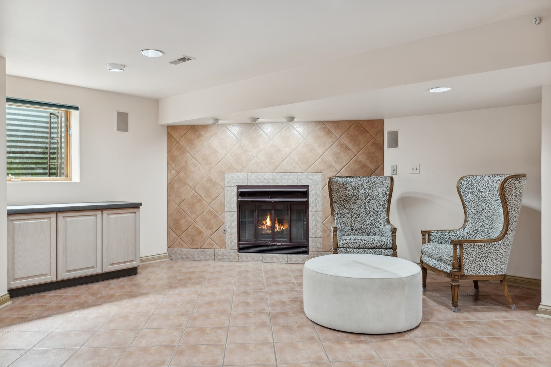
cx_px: 276
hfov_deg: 69.4
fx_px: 398
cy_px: 184
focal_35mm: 26
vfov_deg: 49.6
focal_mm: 26
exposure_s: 1/10
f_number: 8
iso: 320
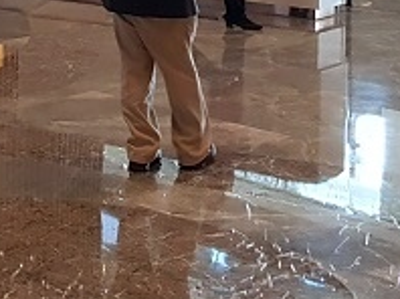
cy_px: -193
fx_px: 1223
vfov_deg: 12.9
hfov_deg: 17.8
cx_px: -56
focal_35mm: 106
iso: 160
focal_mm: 4.3
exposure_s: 1/50
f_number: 1.7
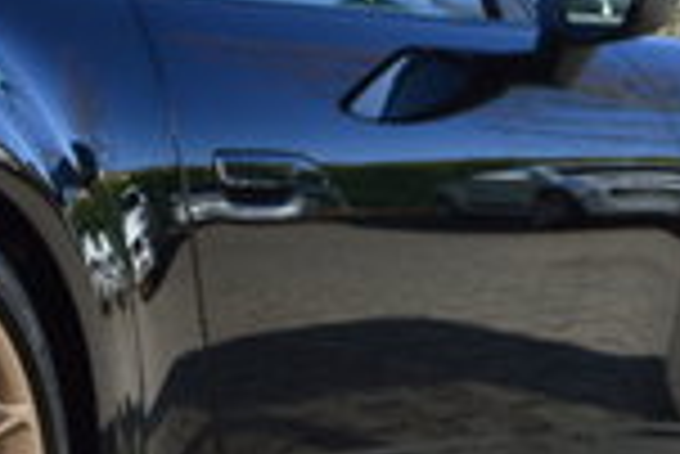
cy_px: 312
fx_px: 3744
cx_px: -572
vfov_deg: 6.9
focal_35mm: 198
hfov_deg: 9.8
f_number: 6.3
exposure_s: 1/160
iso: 100
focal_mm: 26
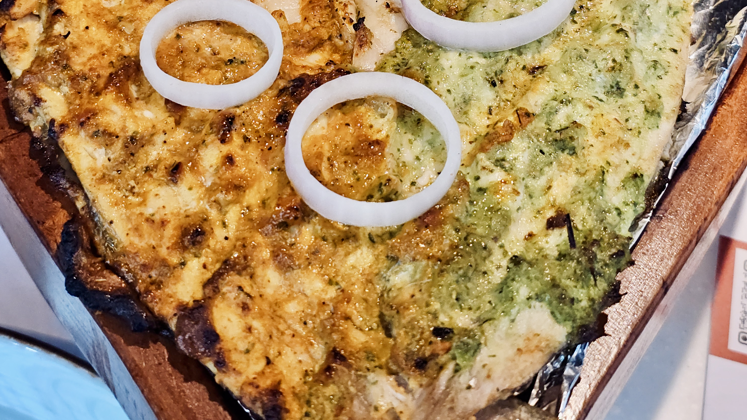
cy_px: 2
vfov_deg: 32.0
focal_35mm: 34
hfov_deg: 58.0
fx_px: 673
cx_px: 367
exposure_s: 1/50
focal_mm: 6.3
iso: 100
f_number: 1.7
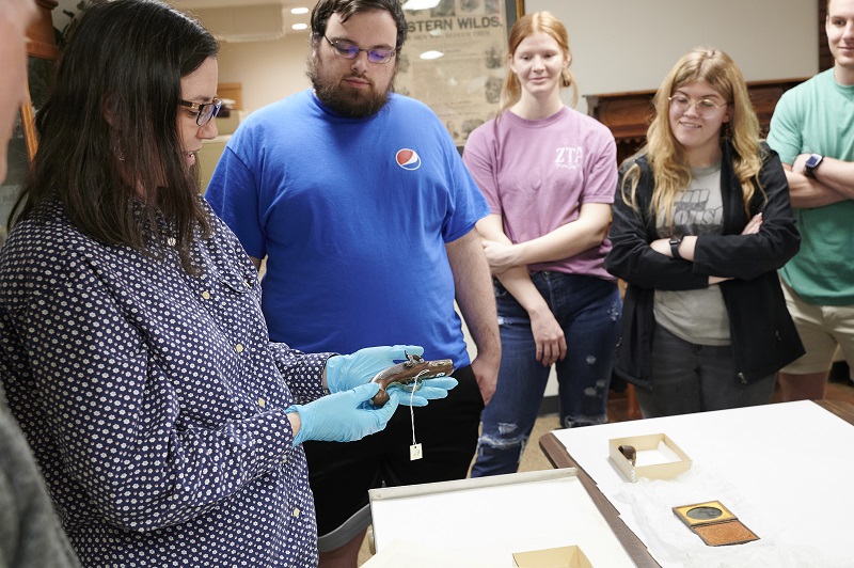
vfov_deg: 32.6
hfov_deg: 47.4
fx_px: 972
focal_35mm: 41
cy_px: 284
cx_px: 427
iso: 2500
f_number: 5.6
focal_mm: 41
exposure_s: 1/60
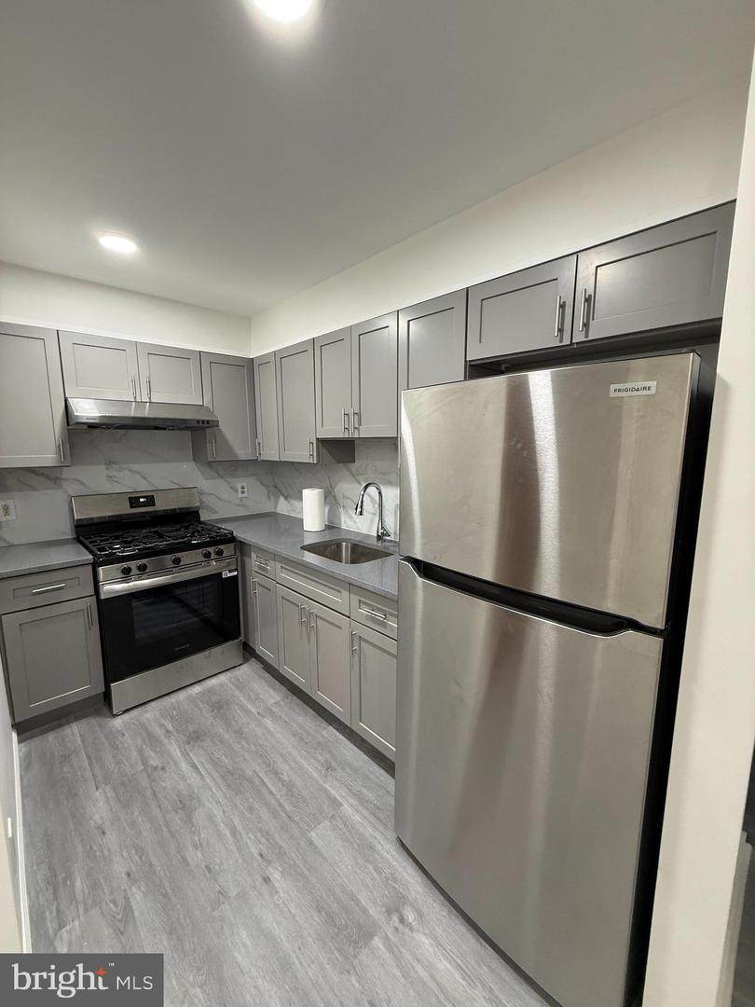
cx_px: 378
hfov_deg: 85.7
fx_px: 407
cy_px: 504
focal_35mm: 14
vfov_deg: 102.1
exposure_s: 1/60
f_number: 2.2
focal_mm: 2.22
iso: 250
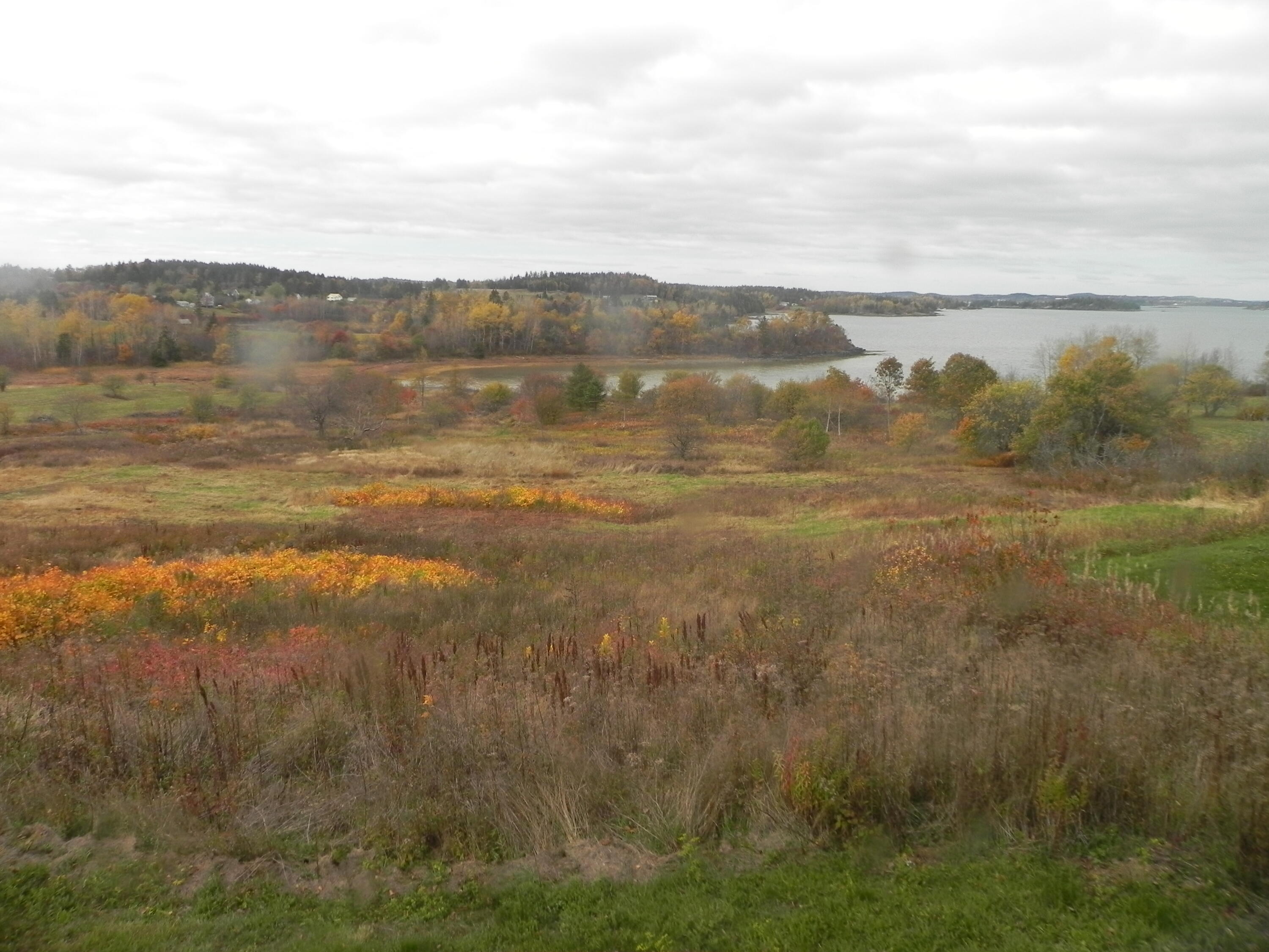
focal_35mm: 26
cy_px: 476
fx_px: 953
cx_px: 634
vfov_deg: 53.1
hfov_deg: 67.3
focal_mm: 4.6
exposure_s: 1/510
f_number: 3.5
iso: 160
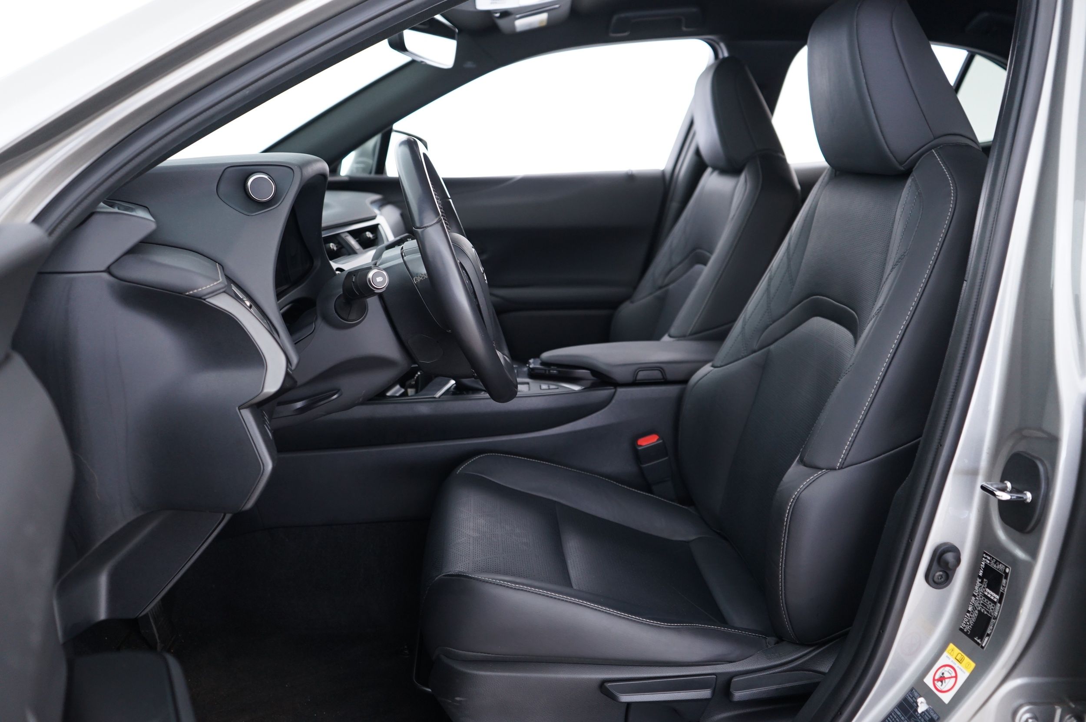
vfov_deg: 46.3
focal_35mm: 28
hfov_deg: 65.5
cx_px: 543
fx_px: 844
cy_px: 361
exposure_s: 1/8
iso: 800
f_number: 3.5
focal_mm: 28
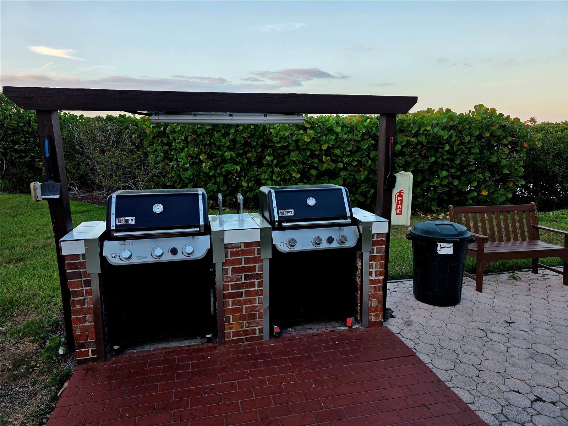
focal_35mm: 23
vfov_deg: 58.9
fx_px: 377
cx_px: 284
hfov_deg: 73.9
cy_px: 213
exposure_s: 1/182
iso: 40
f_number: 1.7
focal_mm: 6.3
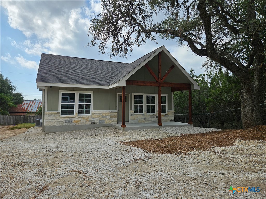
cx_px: 133
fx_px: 177
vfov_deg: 58.9
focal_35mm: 23
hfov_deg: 73.9
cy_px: 100
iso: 25
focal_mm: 5.4
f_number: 1.8
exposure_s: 1/2134
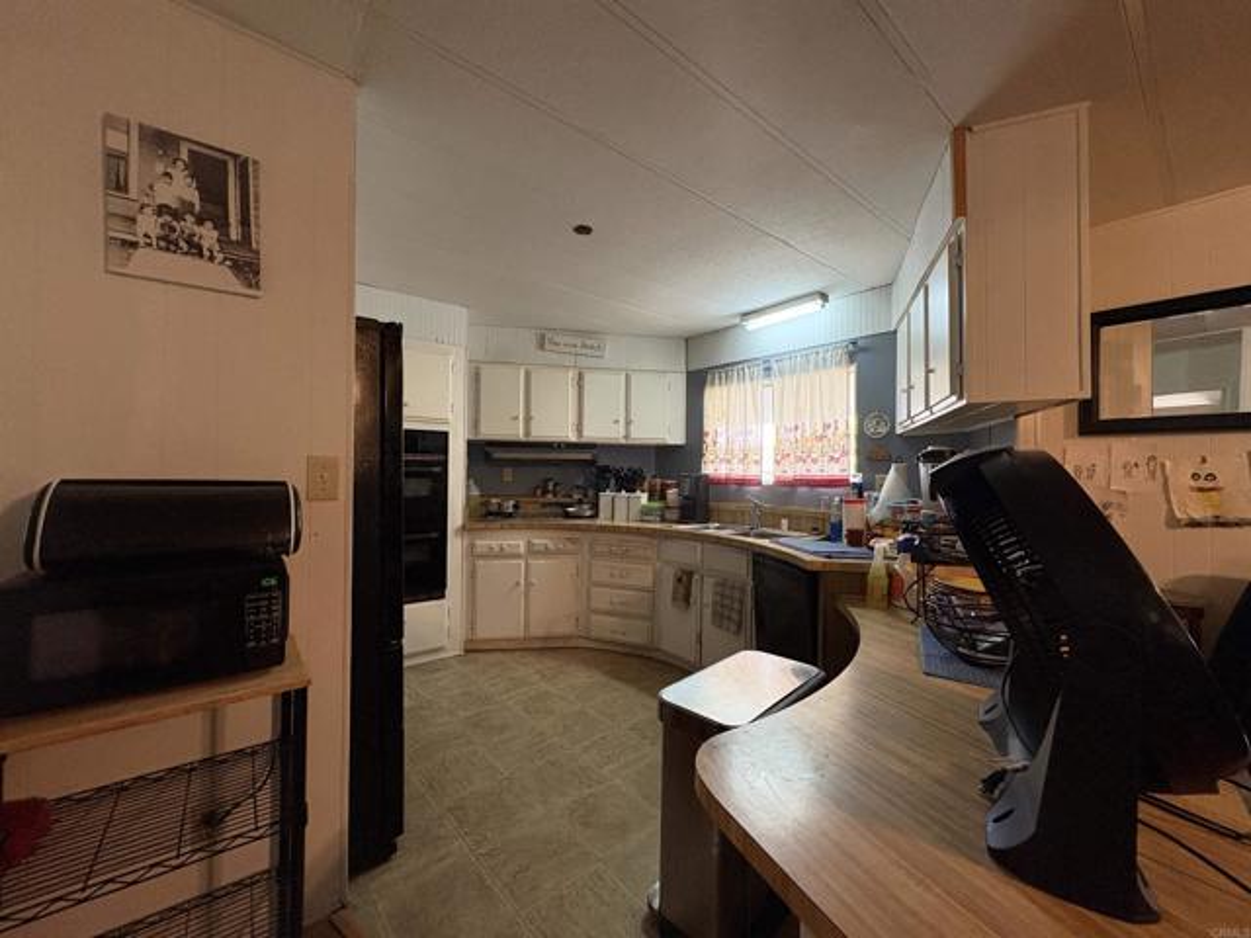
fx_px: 506
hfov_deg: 102.1
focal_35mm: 14
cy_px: 469
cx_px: 626
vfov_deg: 85.7
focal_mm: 2.22
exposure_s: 1/60
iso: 400
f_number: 2.2
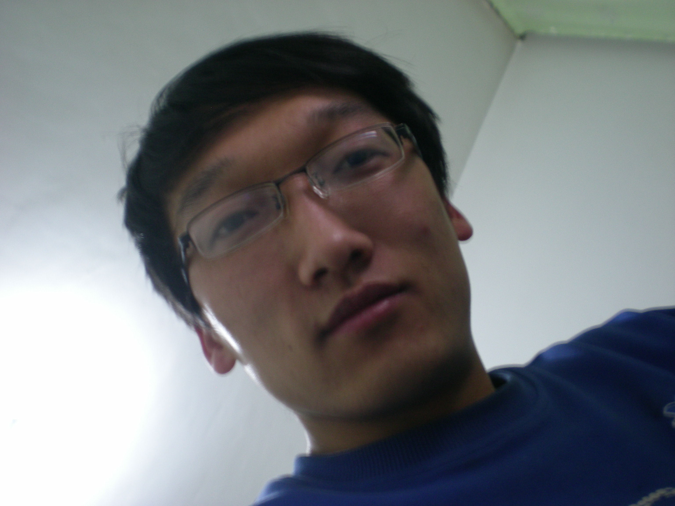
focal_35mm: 38
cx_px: 338
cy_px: 253
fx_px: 741
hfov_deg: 49.0
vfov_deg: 37.7
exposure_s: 1/1.5
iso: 100
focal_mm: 6.3
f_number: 3.1
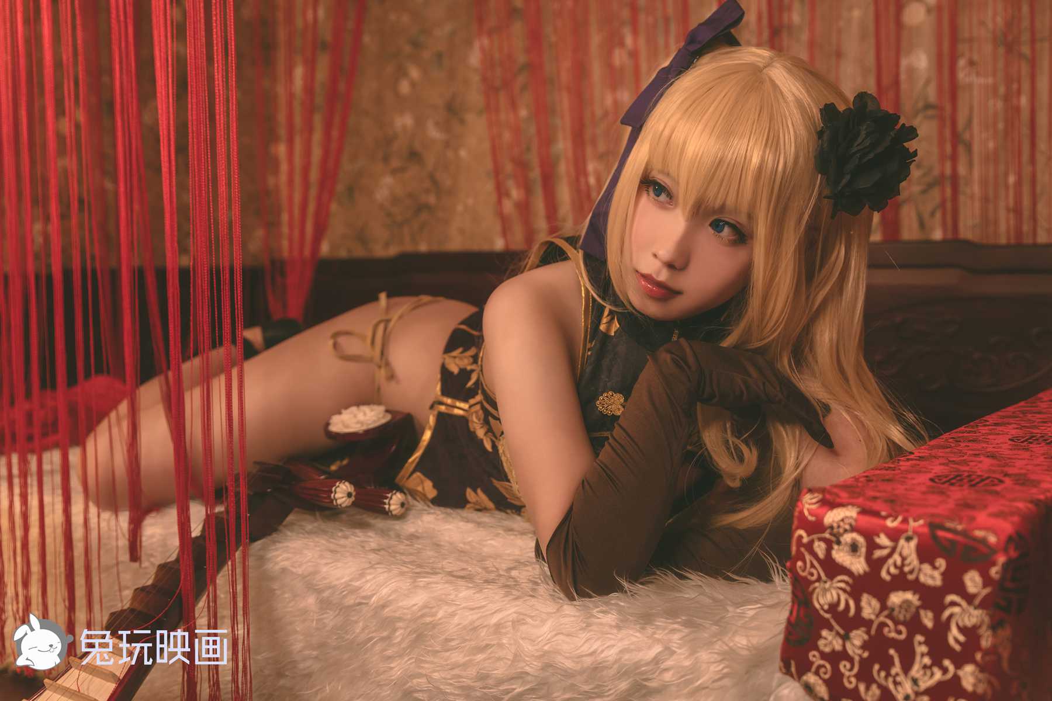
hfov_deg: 50.7
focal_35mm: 38
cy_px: 350
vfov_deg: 35.1
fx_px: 1110
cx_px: 526
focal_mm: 38
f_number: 3.5
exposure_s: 1/100
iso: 500
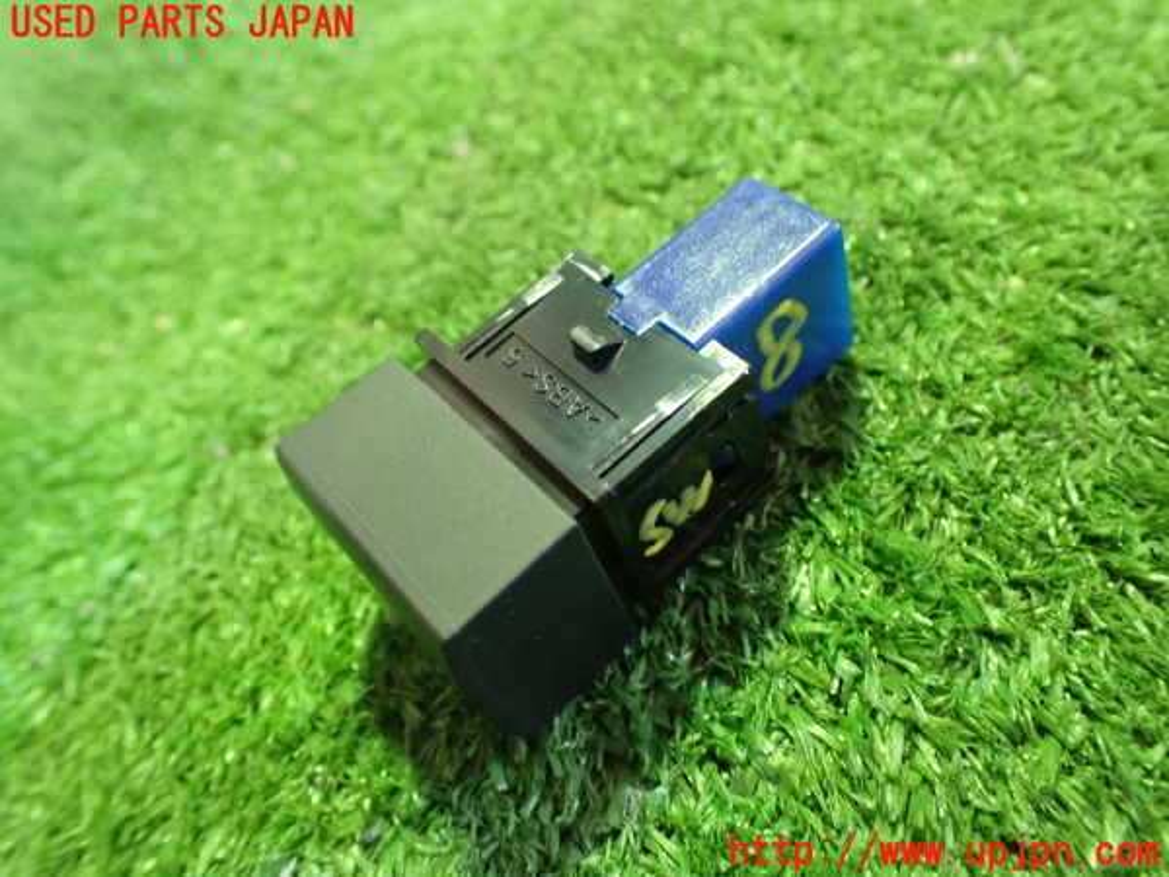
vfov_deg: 46.8
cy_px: 438
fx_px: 1013
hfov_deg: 60.0
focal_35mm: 30
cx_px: 584
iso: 1250
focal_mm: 5.4
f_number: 2.3
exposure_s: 1/30
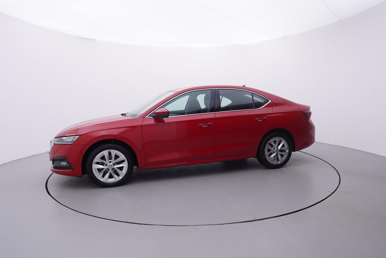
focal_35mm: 22
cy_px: 129
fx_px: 241
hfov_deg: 77.3
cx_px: 193
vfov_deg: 56.2
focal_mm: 15
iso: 200
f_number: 5
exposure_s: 1/80
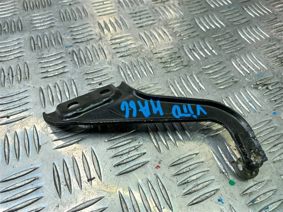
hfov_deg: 69.4
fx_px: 204
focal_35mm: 25
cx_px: 142
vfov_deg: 54.9
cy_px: 106
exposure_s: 1/50
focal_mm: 4.6
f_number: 1.8
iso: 32
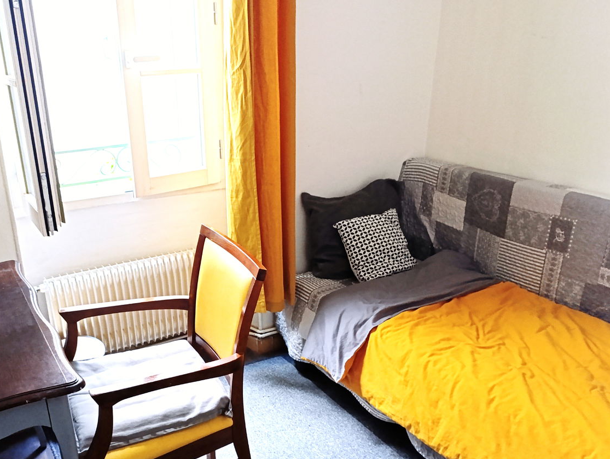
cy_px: 316
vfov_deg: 42.3
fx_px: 582
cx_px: 239
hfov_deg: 54.8
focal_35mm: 33
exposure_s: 1/33.3
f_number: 1.6
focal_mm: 6.14
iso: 1250
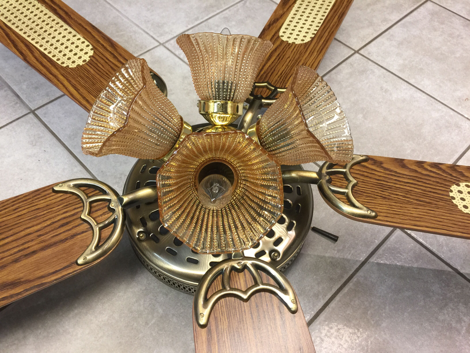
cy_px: 176
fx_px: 394
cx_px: 235
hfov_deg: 61.7
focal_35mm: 29
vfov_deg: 48.2
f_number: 2.2
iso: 50
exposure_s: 1/33
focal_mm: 4.15
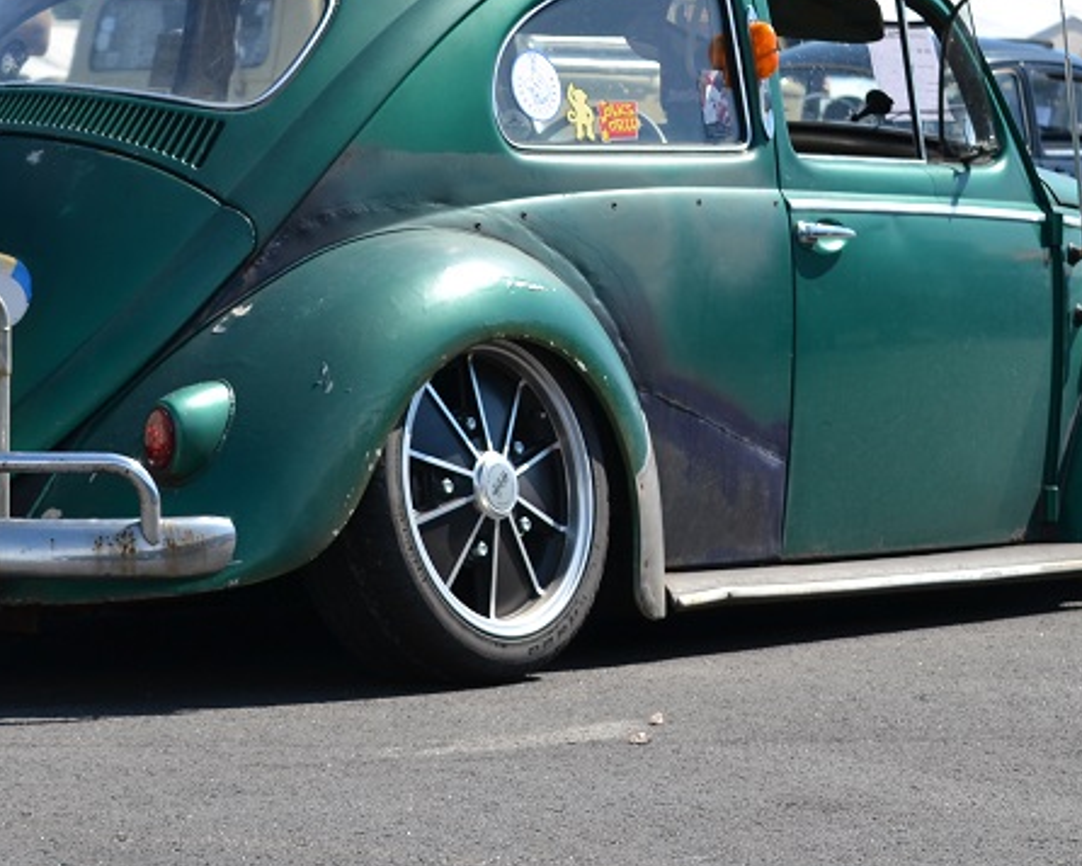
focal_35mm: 160
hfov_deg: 12.0
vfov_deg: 9.6
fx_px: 5124
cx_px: 437
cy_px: 246
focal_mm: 55
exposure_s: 1/200
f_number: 7.1
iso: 100
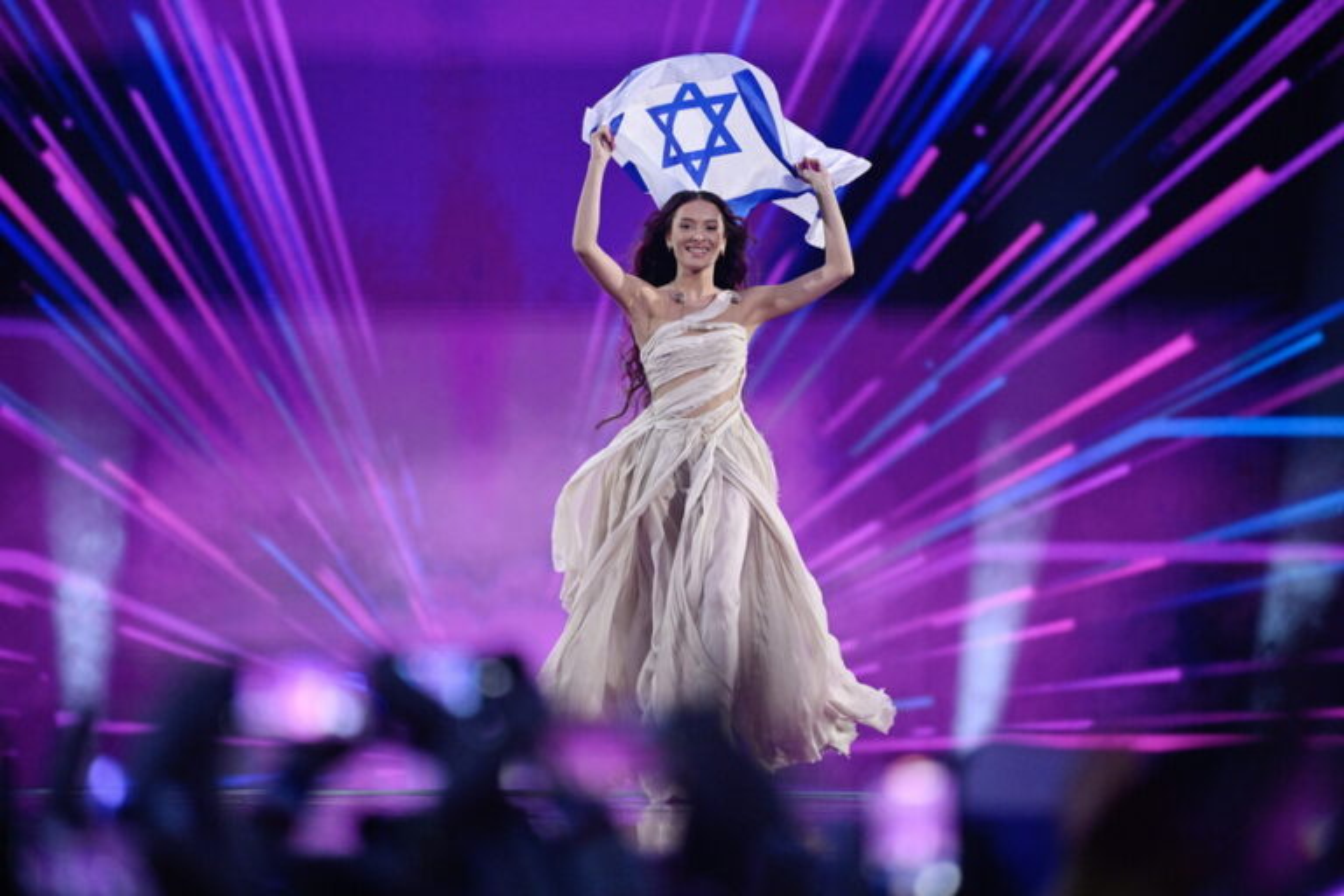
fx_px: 13812
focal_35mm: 370
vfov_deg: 3.7
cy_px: 448
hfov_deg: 5.6
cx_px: 672
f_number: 4
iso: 5000
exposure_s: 1/250
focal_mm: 370
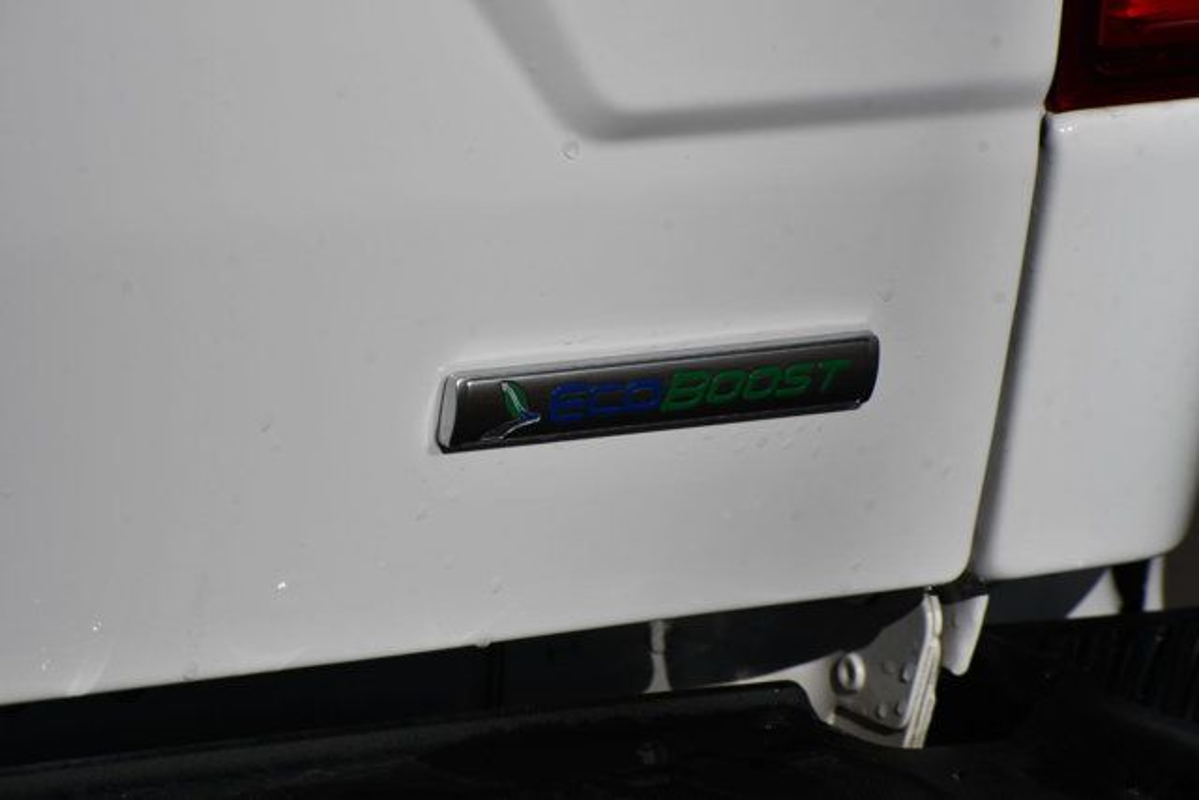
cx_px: 600
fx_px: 7495
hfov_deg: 9.1
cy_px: 400
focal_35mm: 225
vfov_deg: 6.1
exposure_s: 1/1000
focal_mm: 150
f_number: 11
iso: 100
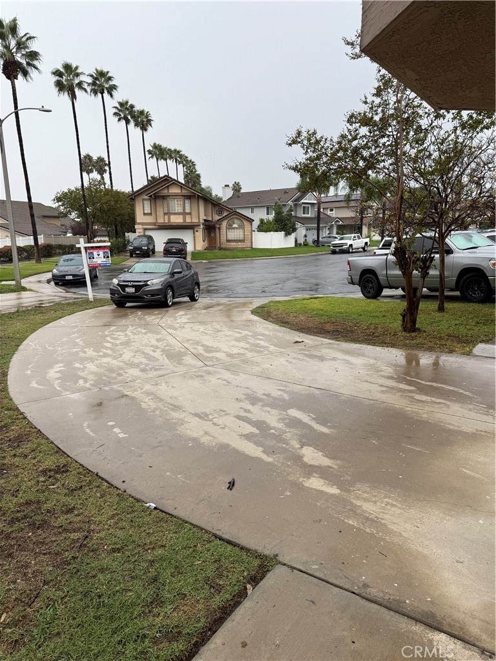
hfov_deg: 56.8
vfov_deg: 71.6
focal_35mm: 24
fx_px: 459
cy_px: 330
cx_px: 248
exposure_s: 1/920
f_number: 1.78
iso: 80
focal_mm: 6.76
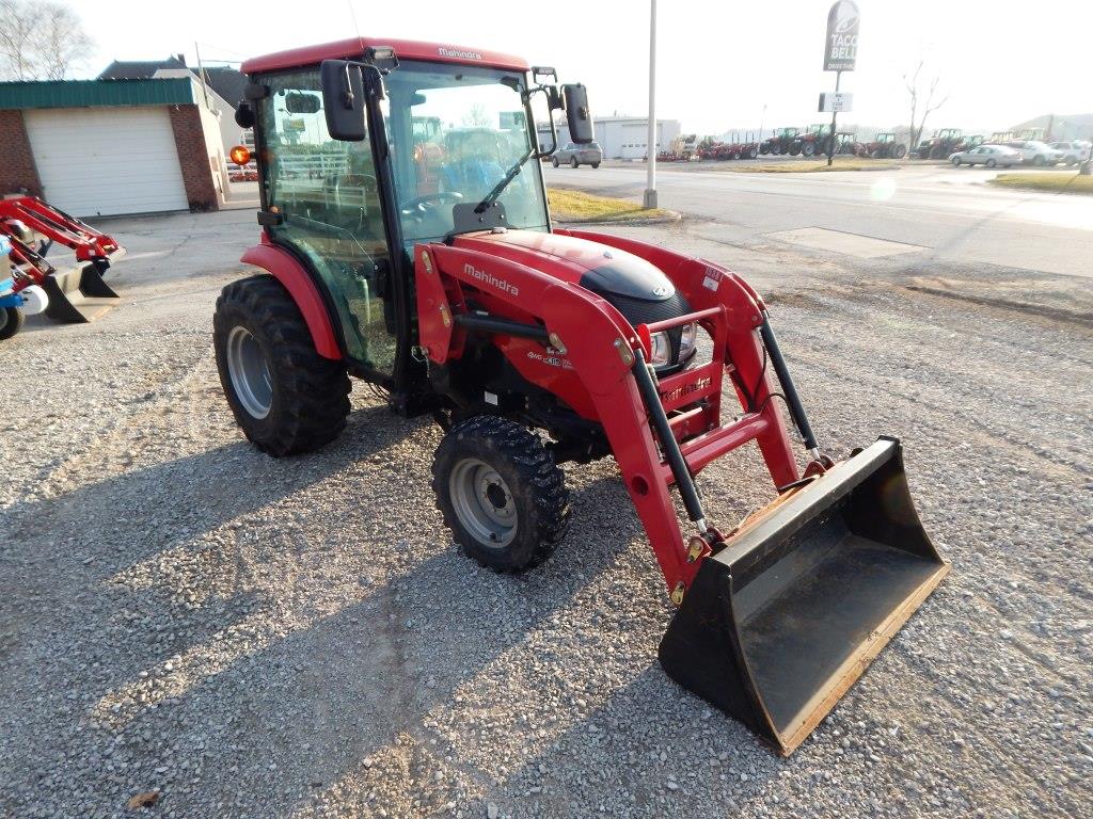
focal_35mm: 22
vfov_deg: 61.1
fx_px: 695
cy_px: 410
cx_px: 546
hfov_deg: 76.4
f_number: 3
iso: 125
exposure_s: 1/400
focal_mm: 4
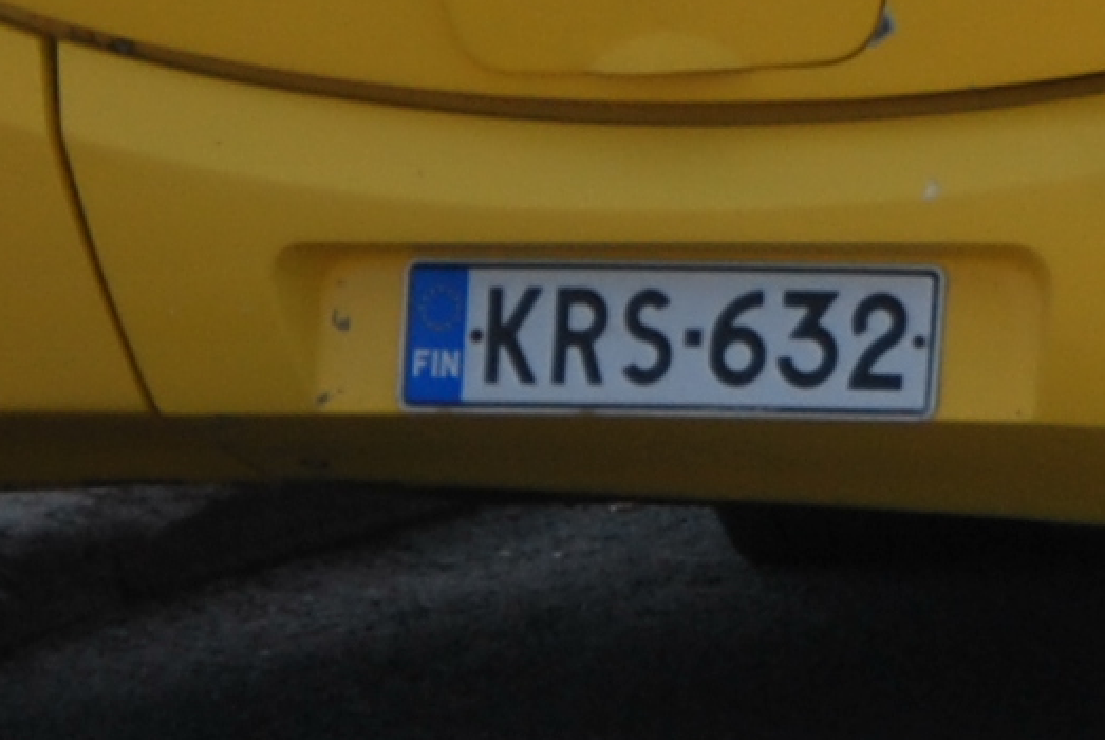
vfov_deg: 2.0
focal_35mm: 689
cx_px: 2396
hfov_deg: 3.0
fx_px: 21172
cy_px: -1009
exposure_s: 1/500
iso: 110
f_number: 5.6
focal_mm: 62
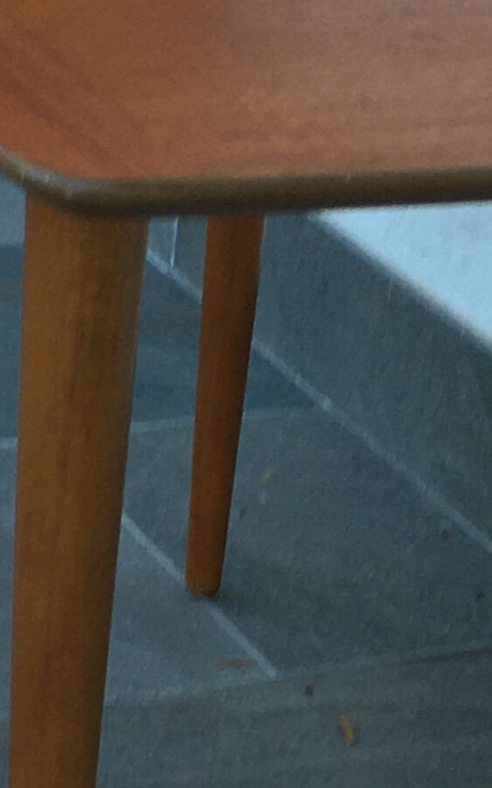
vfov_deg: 15.0
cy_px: 676
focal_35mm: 138
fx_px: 2962
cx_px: 238
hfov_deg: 9.5
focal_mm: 4.15
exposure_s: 1/110
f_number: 2.2
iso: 25
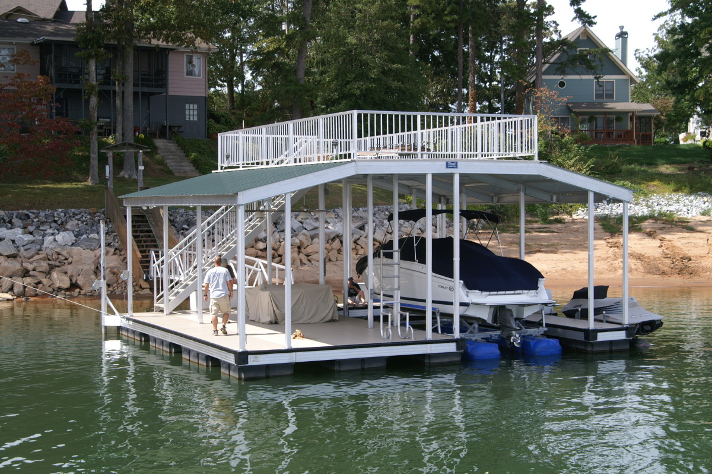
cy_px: 237
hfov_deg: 37.9
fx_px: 1037
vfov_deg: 25.7
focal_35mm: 52
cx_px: 356
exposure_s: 1/100
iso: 100
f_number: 10
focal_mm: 35
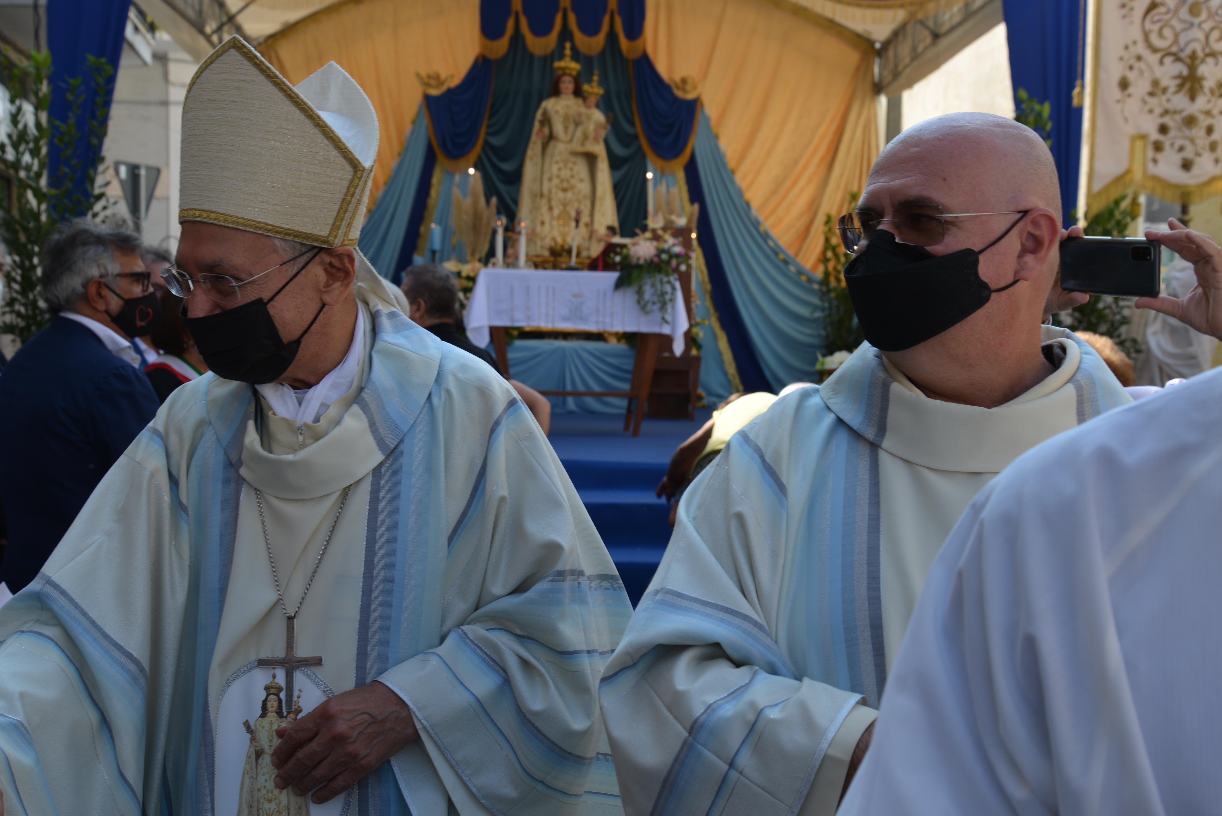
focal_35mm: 53
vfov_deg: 25.5
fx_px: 1800
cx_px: 586
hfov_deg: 37.5
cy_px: 400
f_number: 6.3
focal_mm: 46
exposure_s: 1/160
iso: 100
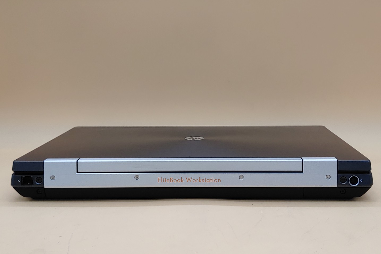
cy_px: 139
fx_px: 487
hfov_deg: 42.7
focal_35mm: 46
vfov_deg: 29.2
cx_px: 191
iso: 50
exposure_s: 1/133
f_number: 1.8
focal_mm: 4.36
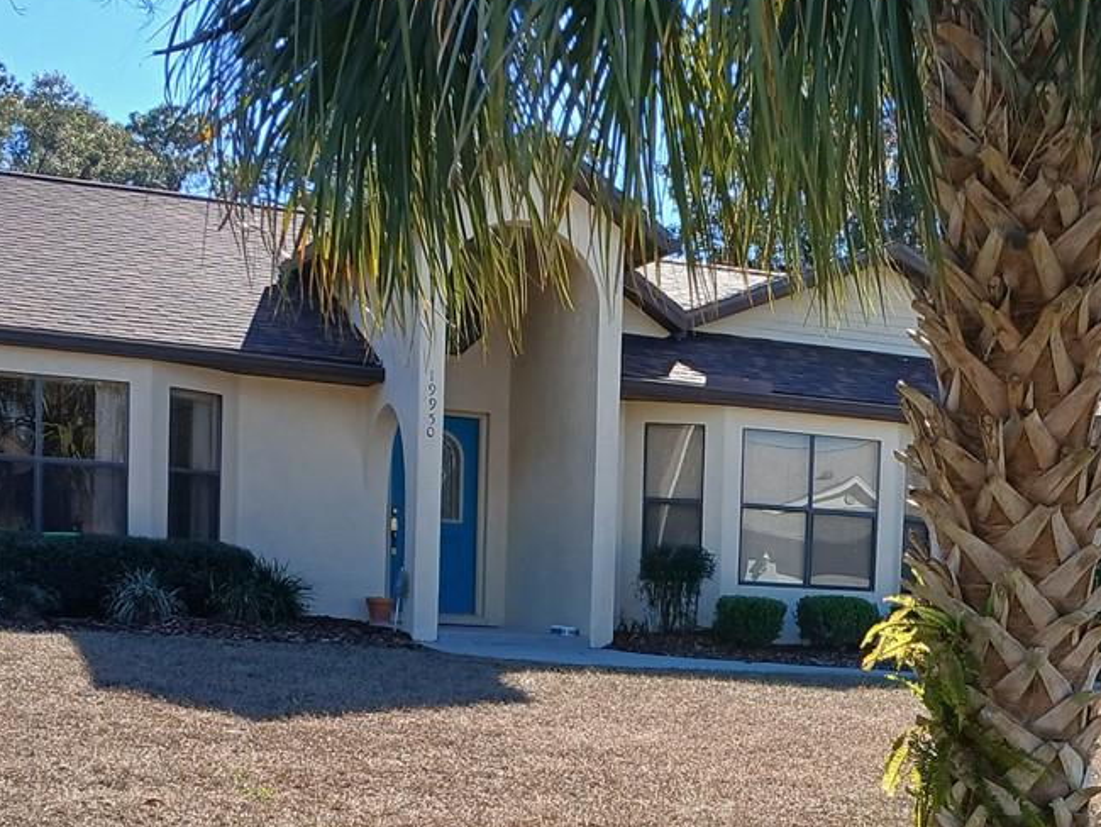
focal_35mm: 64
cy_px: 802
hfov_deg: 29.4
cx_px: 911
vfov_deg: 22.2
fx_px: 2036
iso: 20
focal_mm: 3.98
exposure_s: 1/290
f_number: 1.8
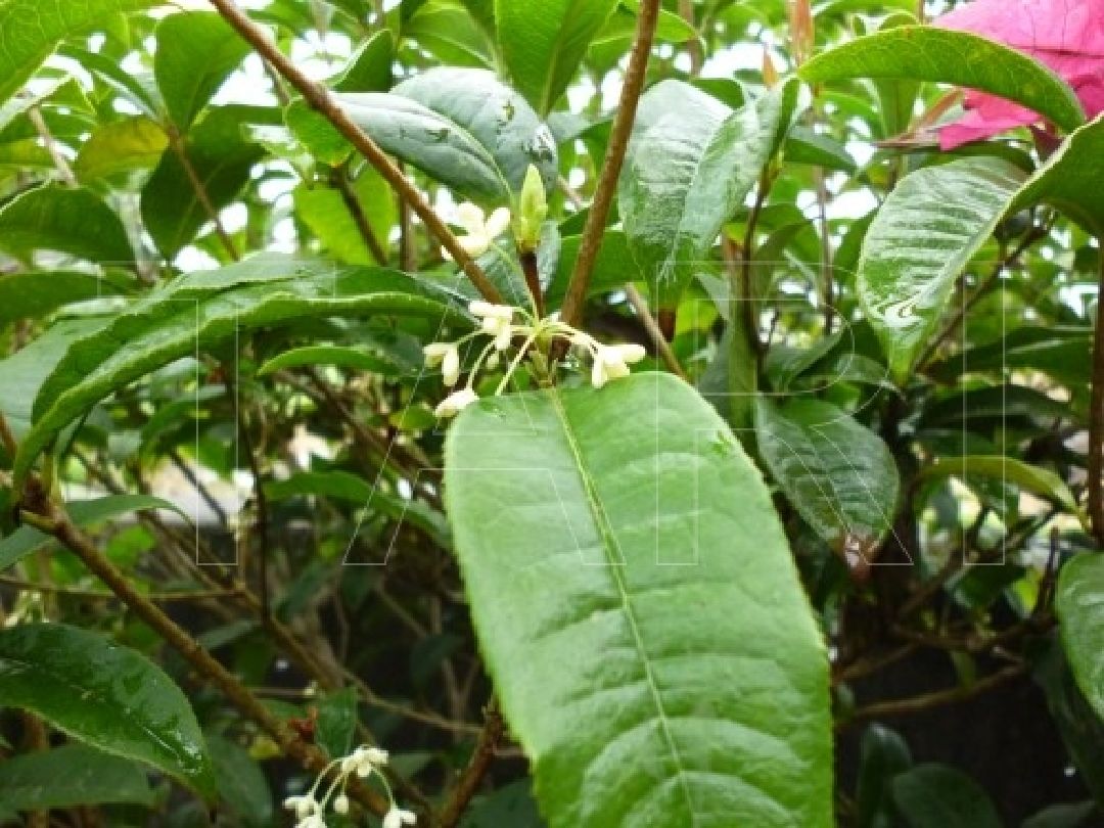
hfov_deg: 63.4
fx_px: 893
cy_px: 414
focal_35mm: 28
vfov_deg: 49.7
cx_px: 552
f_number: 3.1
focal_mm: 5
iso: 400
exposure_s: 1/40
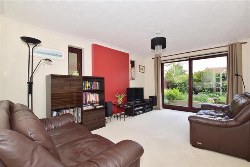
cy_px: 84
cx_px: 125
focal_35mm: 15
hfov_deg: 100.4
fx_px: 104
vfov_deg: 77.3
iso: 400
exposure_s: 1/200
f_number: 8
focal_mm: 10
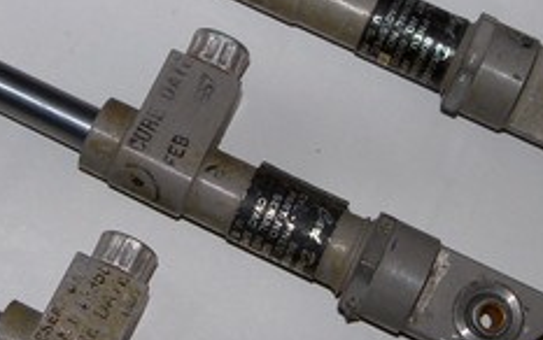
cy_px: 186
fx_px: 1614
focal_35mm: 109
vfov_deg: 12.0
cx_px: 137
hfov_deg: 19.0
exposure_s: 1/125
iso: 100
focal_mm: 8.8
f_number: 3.8
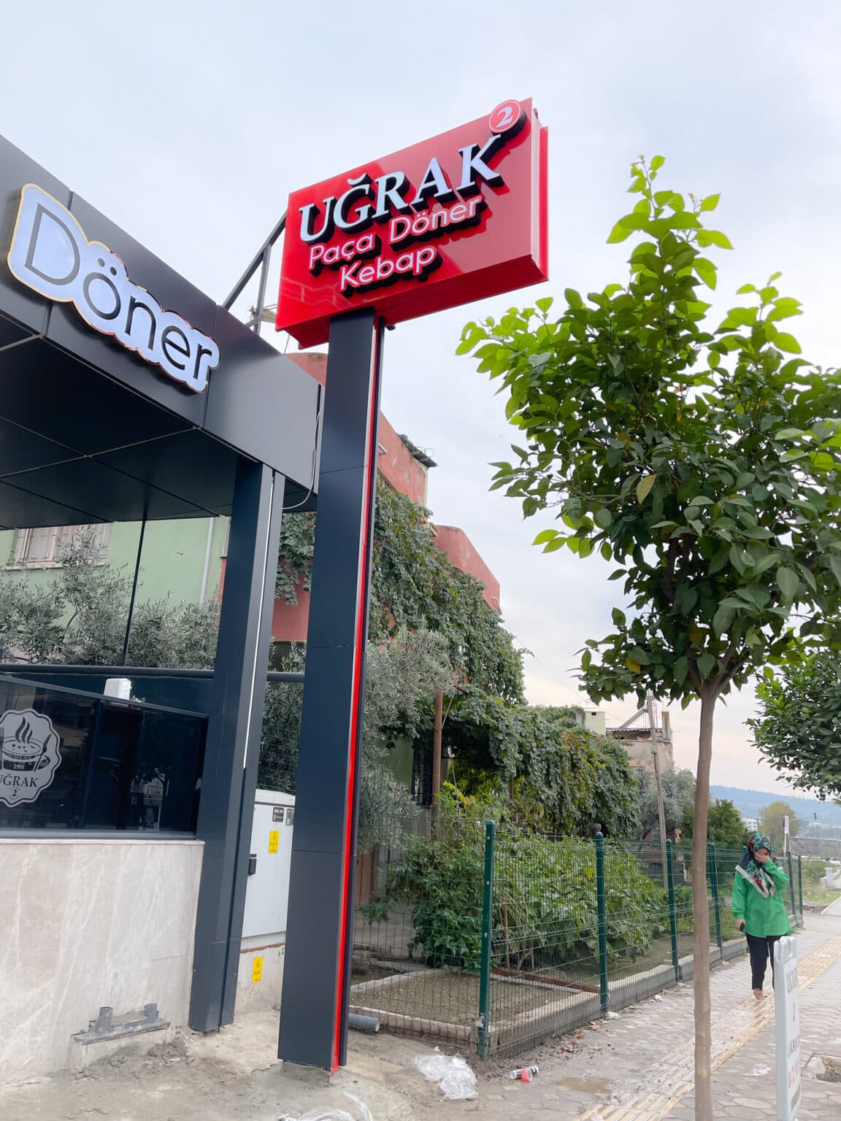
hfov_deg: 54.9
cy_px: 560
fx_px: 810
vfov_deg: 69.4
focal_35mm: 25
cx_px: 420
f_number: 1.6
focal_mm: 5.1
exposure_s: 1/735
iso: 32
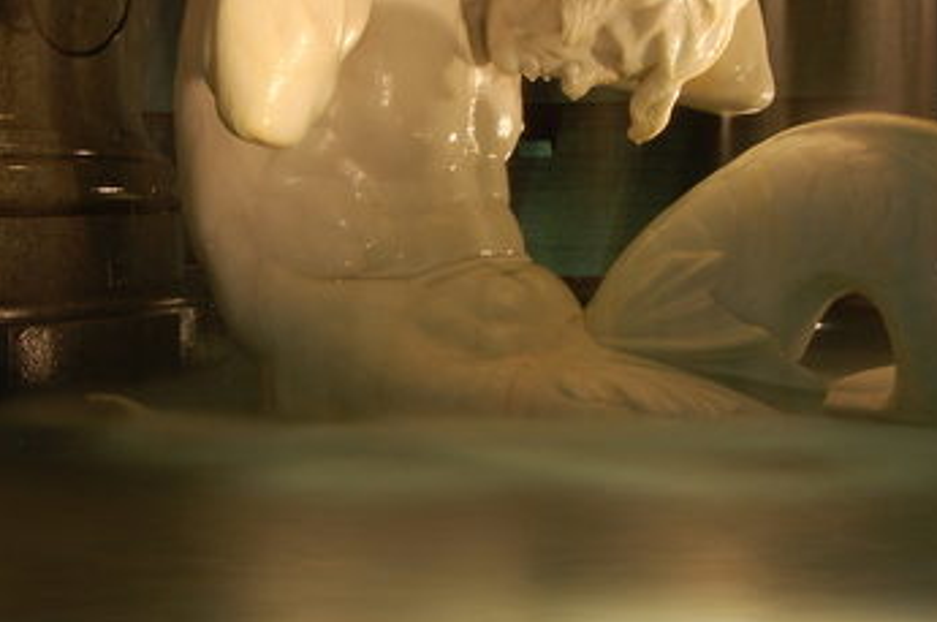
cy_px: 277
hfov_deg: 20.6
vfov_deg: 13.8
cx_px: 464
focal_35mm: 99
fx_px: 2573
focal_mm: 38
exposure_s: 4
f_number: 25
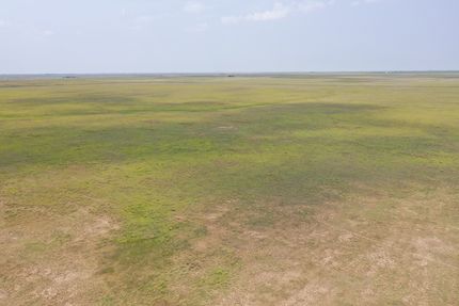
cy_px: 153
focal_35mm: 28
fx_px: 357
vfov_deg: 46.4
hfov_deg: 65.5
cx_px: 230
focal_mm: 10.26
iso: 100
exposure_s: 1/400
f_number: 5.6
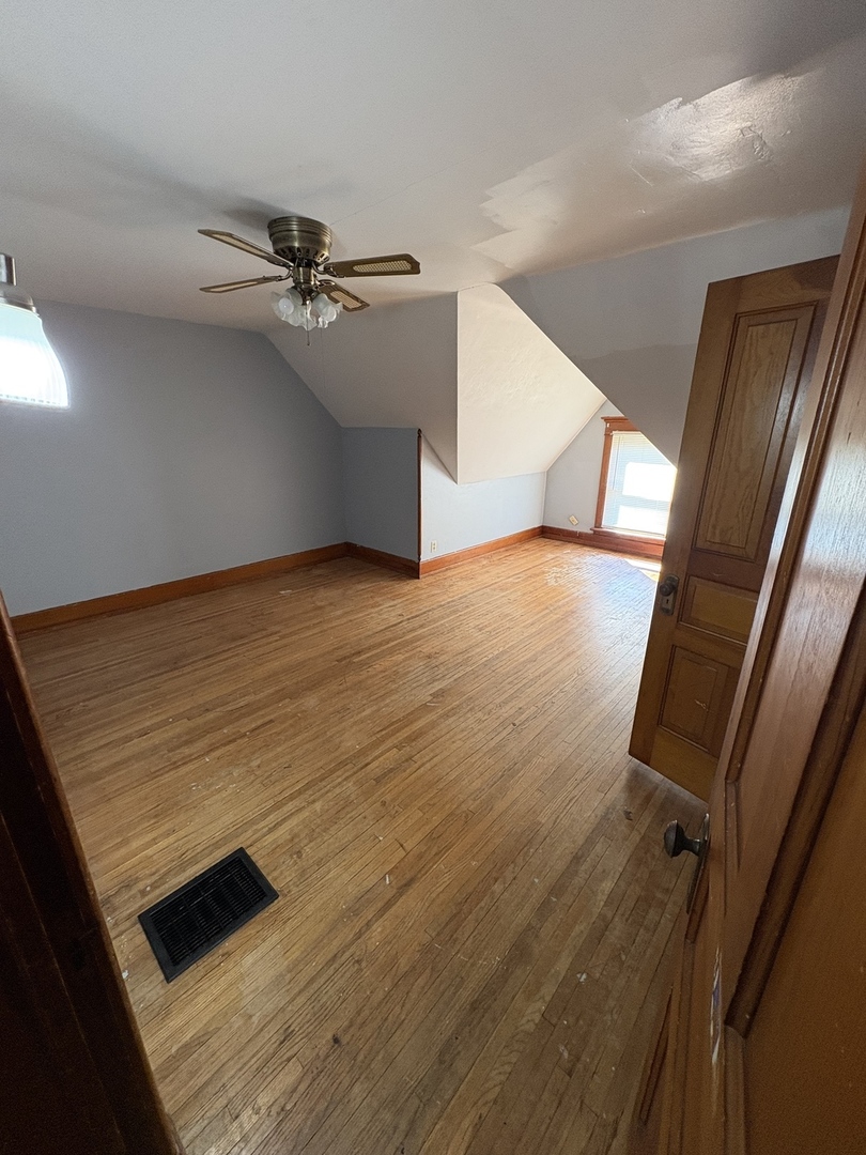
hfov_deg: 85.7
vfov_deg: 102.1
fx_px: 467
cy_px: 578
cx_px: 433
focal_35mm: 14
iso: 250
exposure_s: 1/60
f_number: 2.2
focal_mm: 2.22
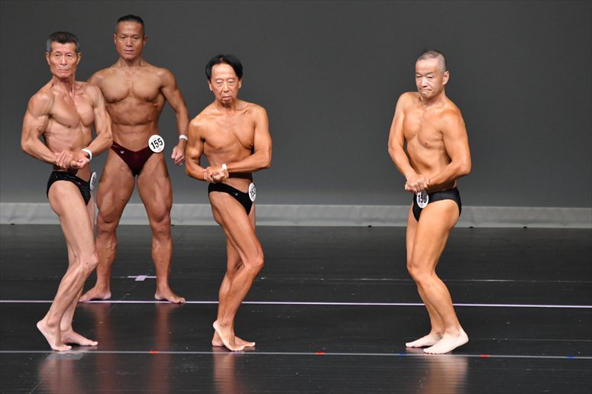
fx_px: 5671
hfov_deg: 6.0
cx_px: 296
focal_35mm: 345
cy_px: 197
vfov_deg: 4.0
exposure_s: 1/400
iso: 4000
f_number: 5.6
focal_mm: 230
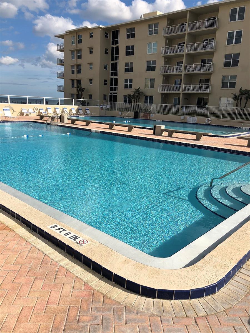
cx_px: 125
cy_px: 166
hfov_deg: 49.7
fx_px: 270
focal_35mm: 28
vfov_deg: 63.4
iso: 20
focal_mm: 4
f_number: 1.8
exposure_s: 1/3205
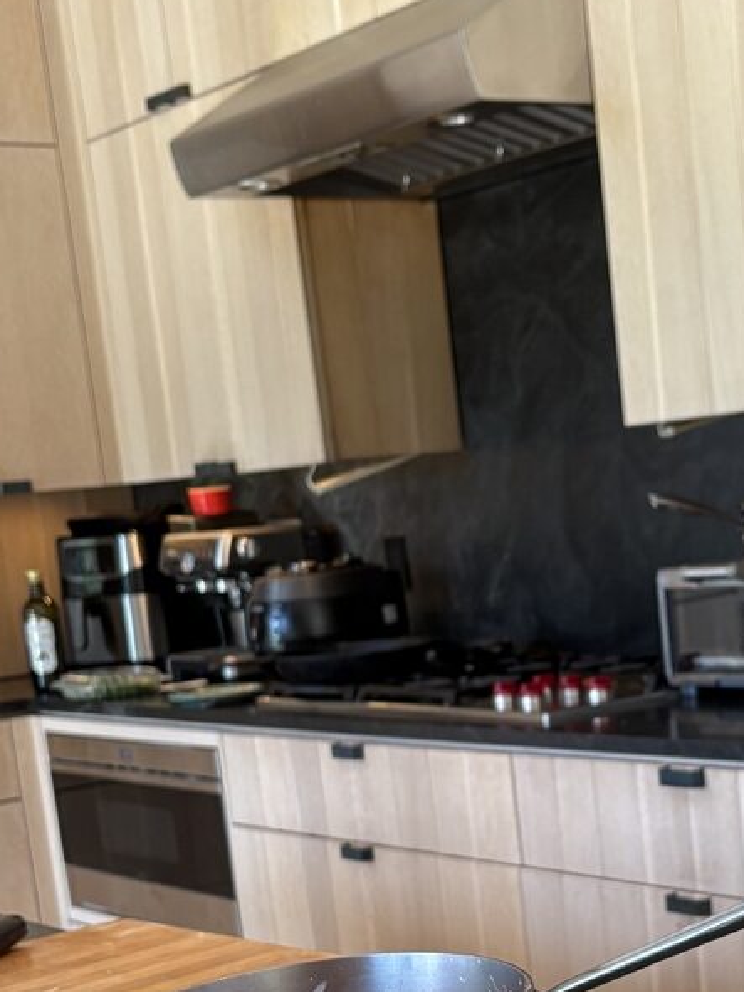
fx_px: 1892
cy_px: 834
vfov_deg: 28.6
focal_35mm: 66
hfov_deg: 21.8
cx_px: 649
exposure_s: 1/120
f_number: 1.6
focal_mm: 5.96
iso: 80
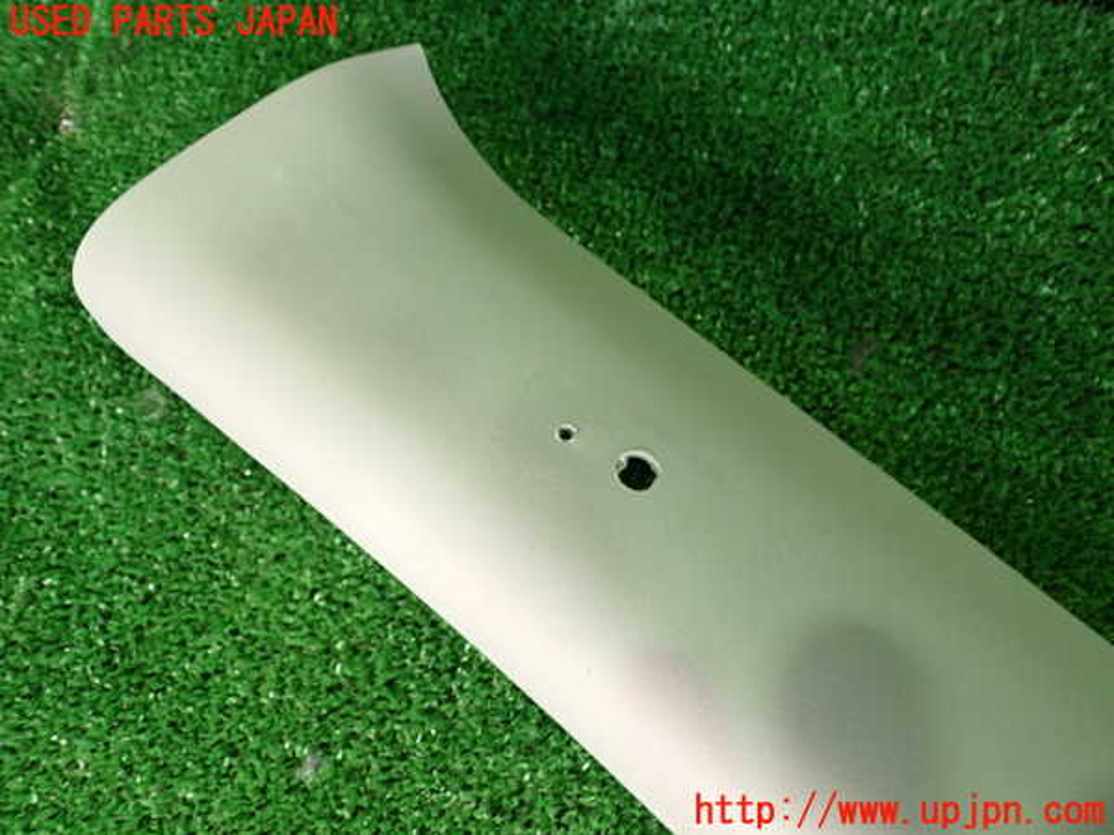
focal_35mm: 30
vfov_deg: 46.8
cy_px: 418
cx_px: 557
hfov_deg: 60.0
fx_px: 965
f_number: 2.3
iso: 400
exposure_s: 1/30
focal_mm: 5.4
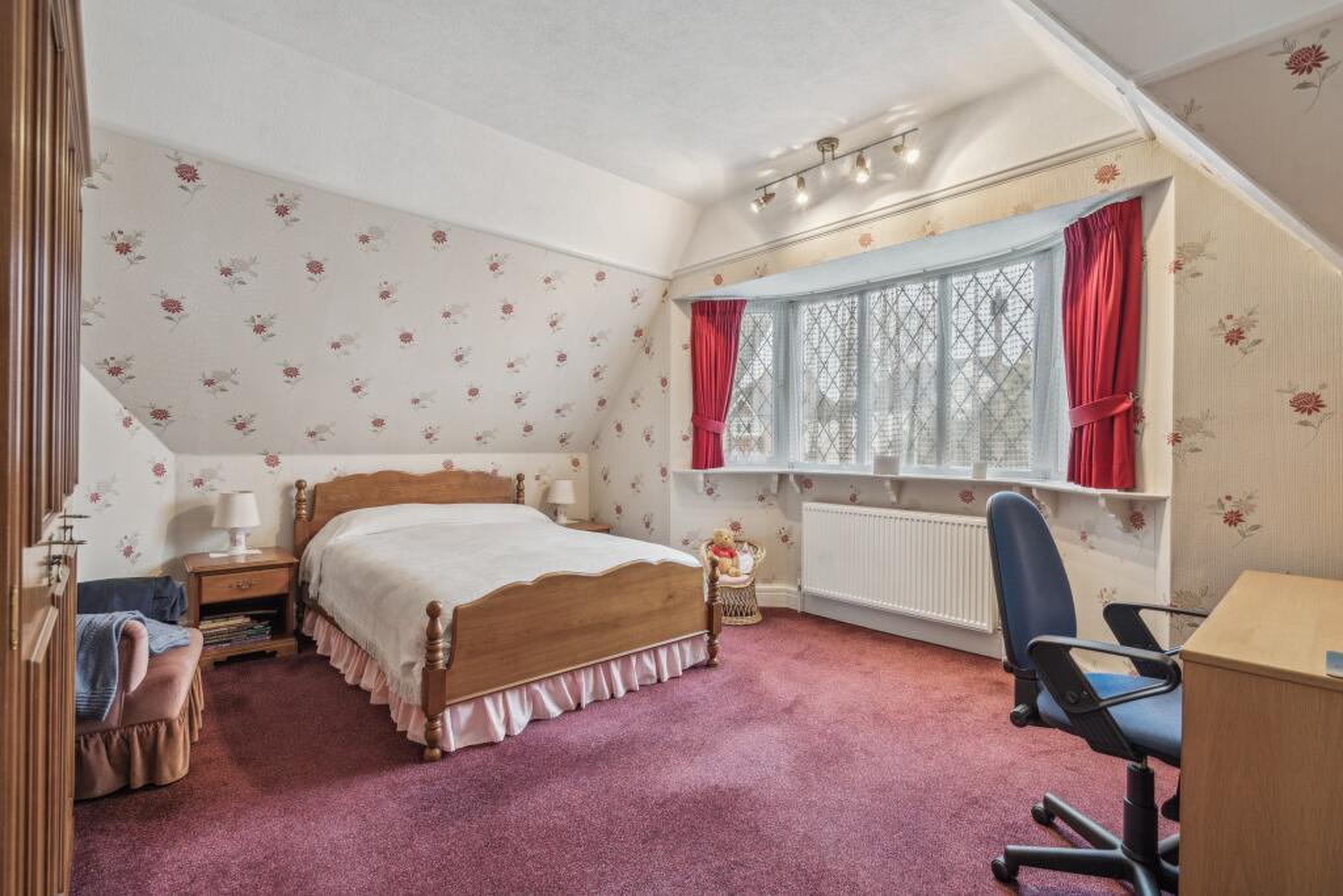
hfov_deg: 96.7
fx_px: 597
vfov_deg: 73.8
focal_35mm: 16
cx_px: 672
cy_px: 448
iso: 500
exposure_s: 1/6
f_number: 7.1
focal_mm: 16
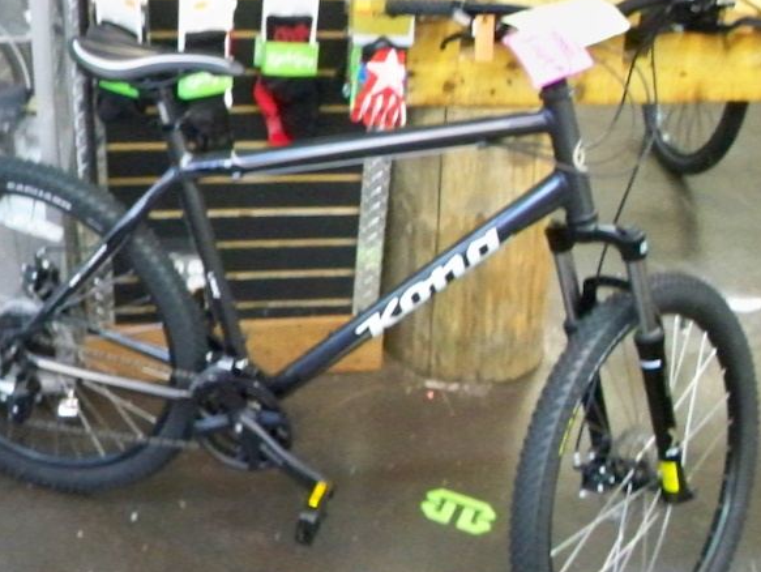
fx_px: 1056
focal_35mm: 48
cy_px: 225
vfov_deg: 30.2
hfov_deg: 39.6
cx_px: 350
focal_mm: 6.3
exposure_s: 1/60
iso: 2000
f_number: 3.1
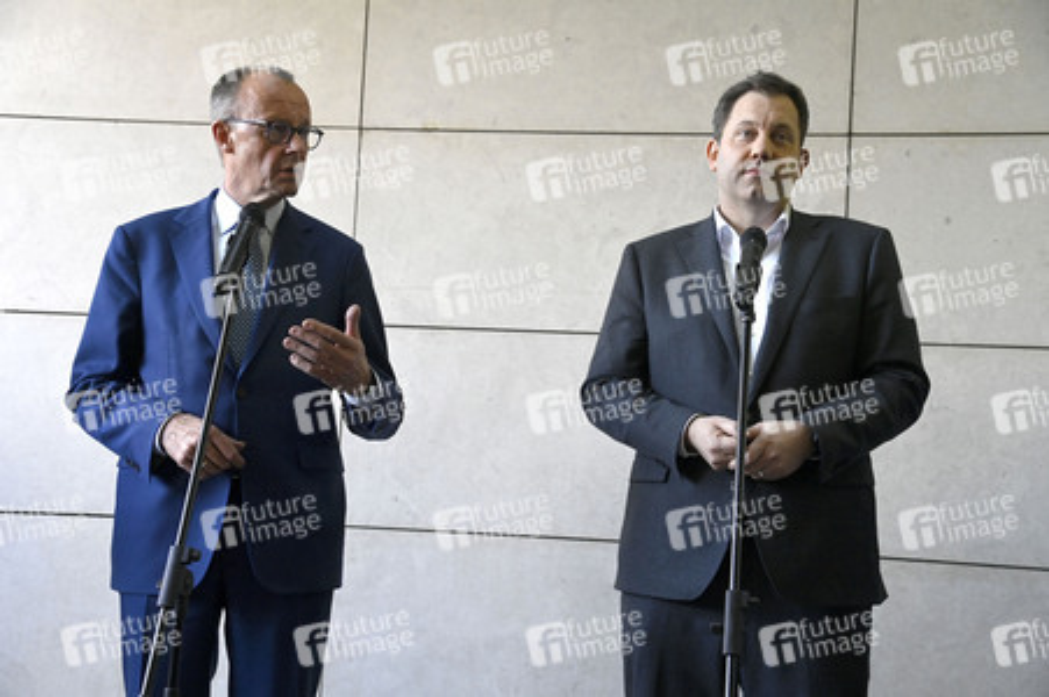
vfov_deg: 27.0
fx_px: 1456
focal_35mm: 50
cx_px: 524
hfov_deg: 39.6
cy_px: 348
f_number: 4.5
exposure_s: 1/500
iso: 4000
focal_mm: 50
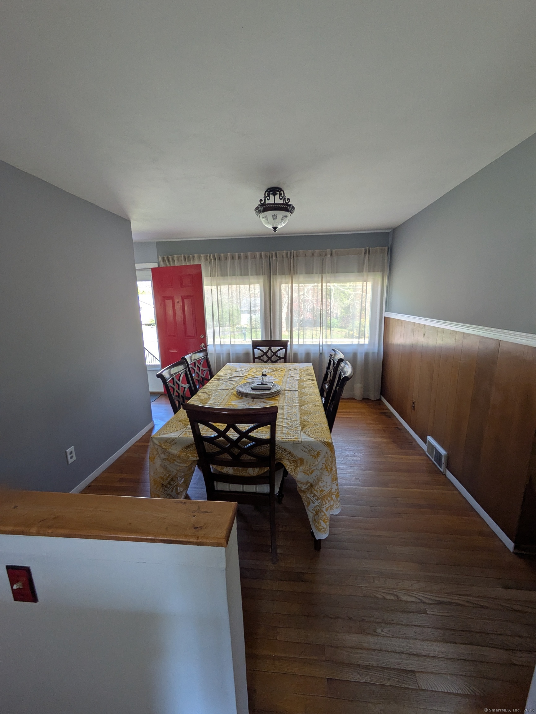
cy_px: 357
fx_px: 289
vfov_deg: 102.0
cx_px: 268
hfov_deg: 85.7
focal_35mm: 14
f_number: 2.2
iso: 62
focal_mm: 1.83
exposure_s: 1/120
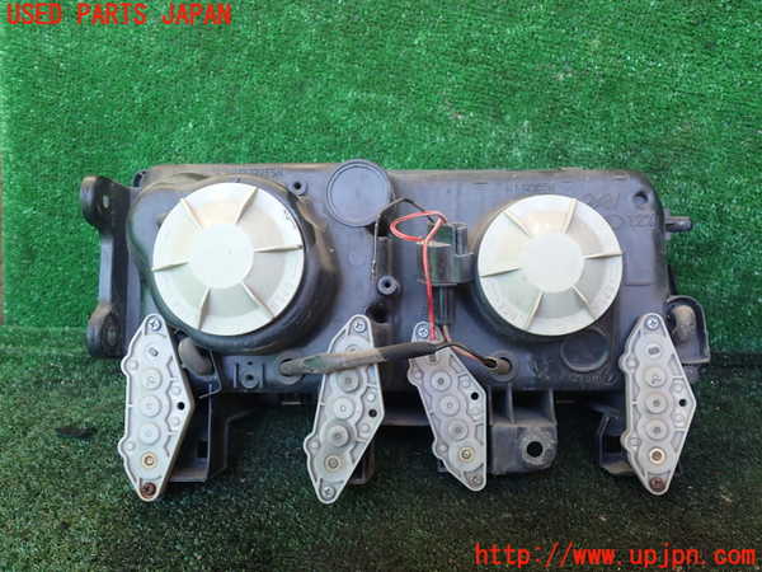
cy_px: 286
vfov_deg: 46.8
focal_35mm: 30
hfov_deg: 60.0
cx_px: 381
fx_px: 660
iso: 160
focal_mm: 5.4
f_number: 2.3
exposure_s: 1/60
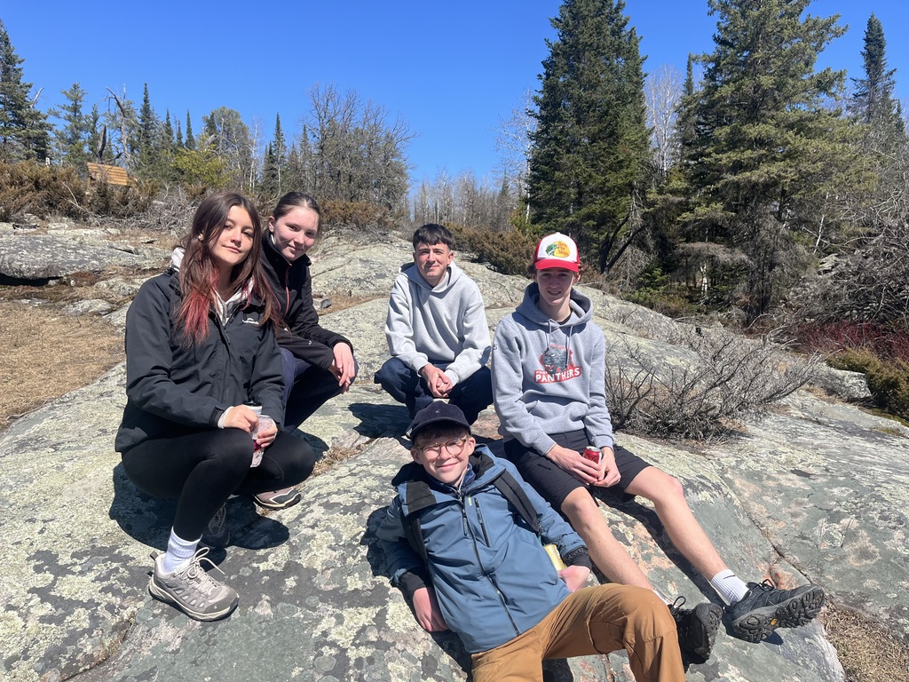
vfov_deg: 53.1
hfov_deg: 67.3
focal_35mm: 26
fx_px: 683
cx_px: 454
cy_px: 341
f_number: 1.6
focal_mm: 5.1
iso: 50
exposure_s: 1/3311
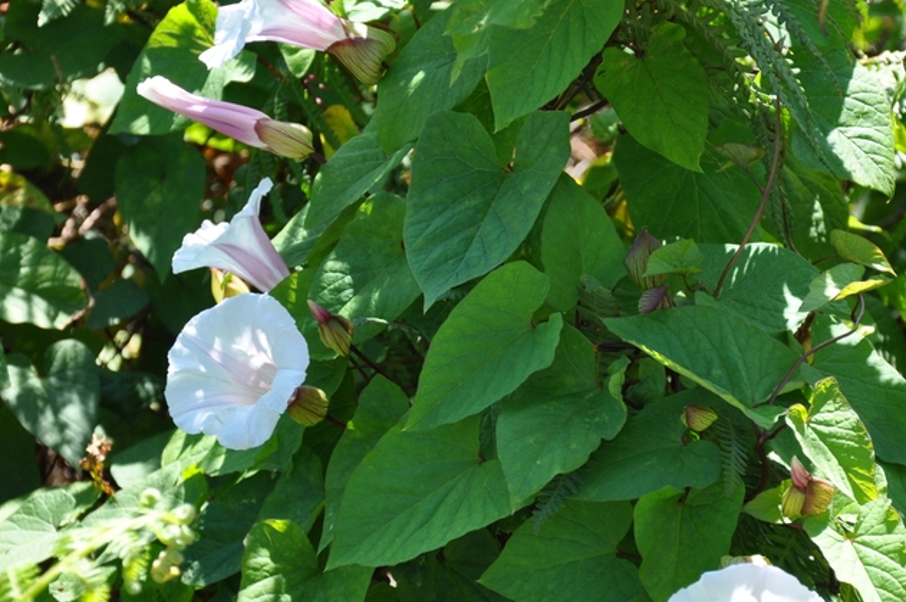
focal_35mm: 207
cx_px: 537
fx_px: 5198
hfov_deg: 10.0
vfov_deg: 6.6
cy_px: 358
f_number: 5.6
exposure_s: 1/400
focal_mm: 85
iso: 400
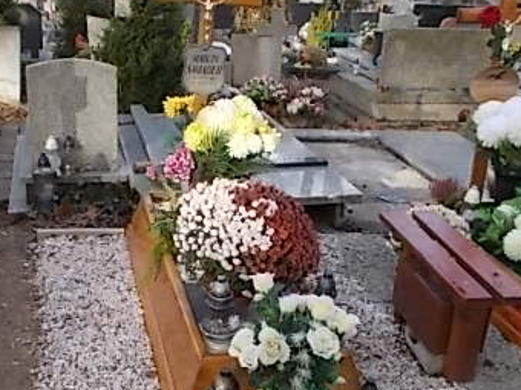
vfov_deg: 29.6
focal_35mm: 49
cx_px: 234
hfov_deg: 38.9
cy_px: 226
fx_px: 737
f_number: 3.2
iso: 80
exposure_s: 1/160
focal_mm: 4.6
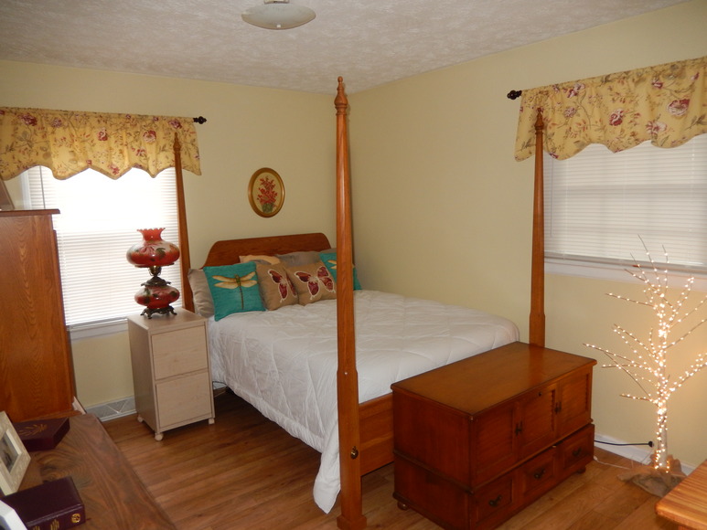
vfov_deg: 54.9
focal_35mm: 25
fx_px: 511
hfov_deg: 69.4
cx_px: 354
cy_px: 265
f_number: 3.4
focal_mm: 4.5
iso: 200
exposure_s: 1/30
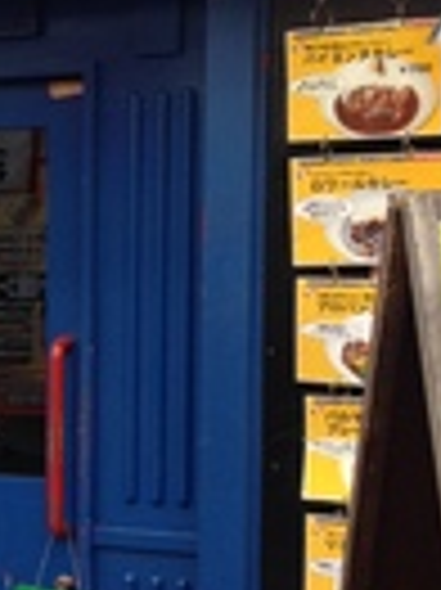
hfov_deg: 14.0
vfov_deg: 19.4
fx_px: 1718
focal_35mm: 101
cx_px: -144
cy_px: 369
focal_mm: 4.12
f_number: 2.4
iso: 50
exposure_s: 1/127
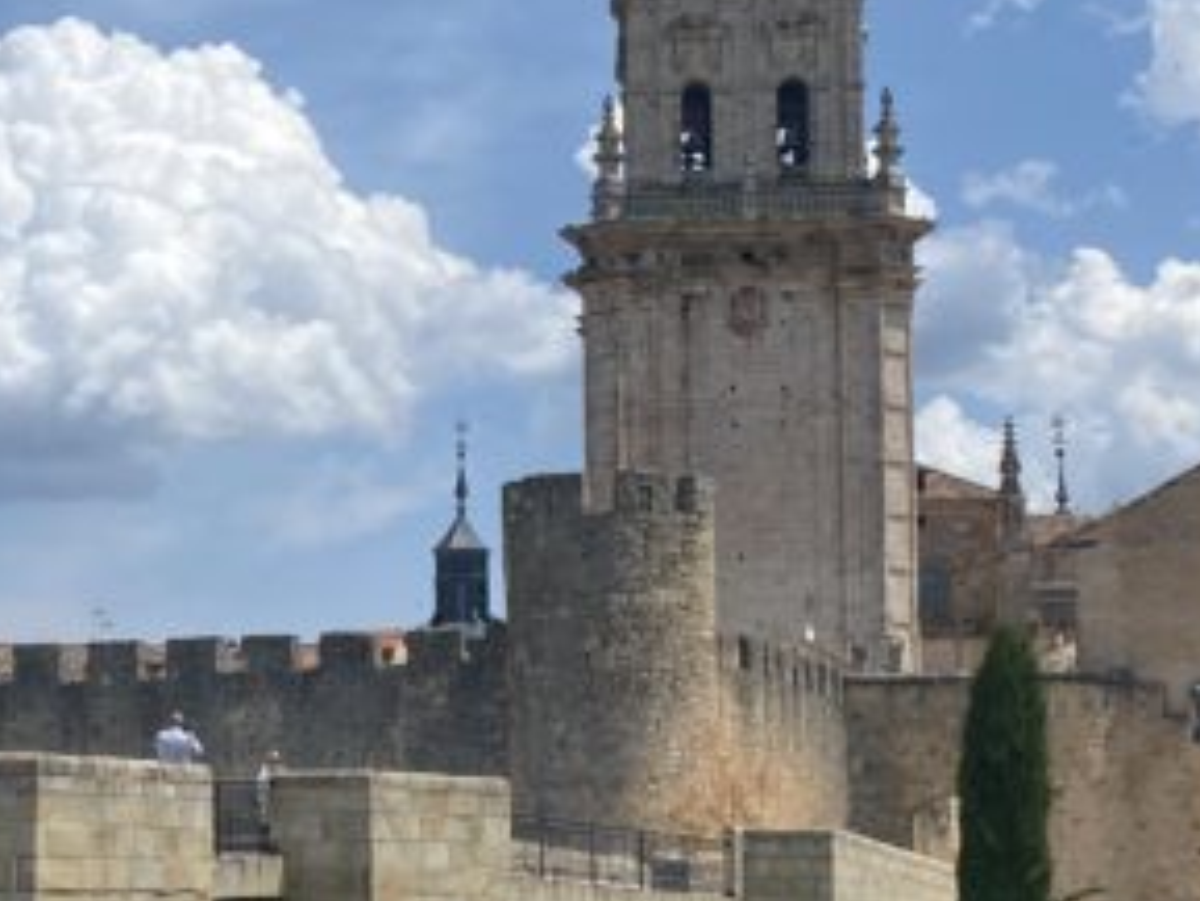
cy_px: 515
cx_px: 133
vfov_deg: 16.4
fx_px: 3121
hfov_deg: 21.3
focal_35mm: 90
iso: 32
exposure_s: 1/4444
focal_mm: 4.25
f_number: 1.8
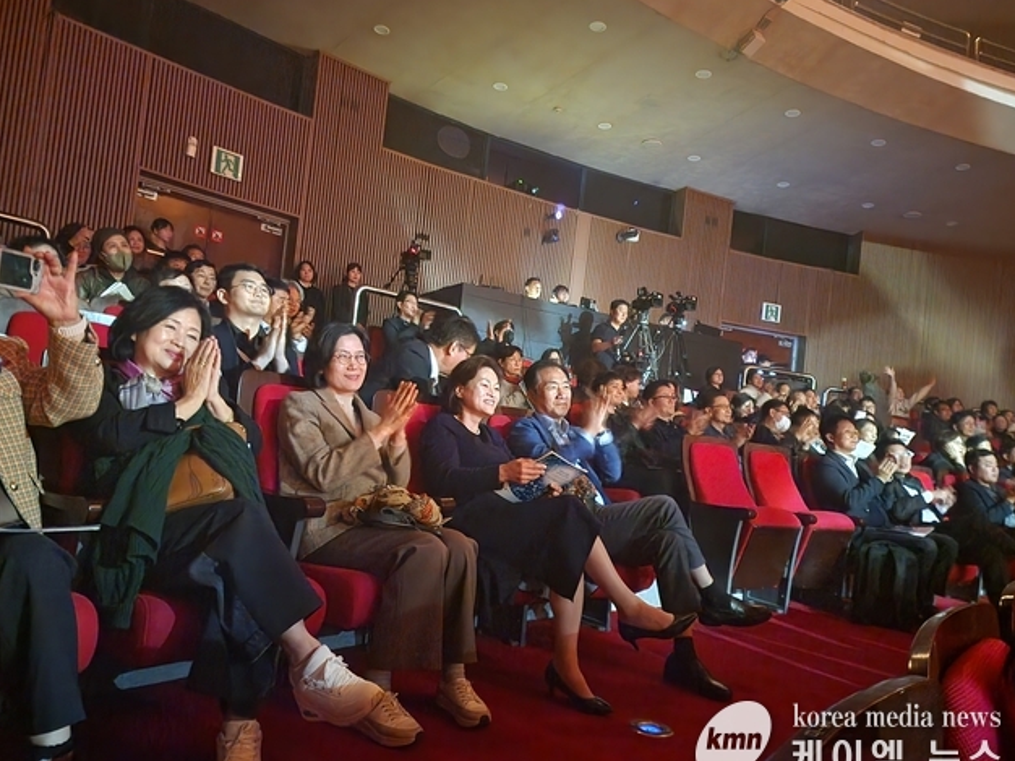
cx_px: 496
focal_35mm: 25
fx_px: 733
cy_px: 399
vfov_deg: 54.8
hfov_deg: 69.4
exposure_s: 1/8
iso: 2000
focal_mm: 6.4
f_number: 1.8
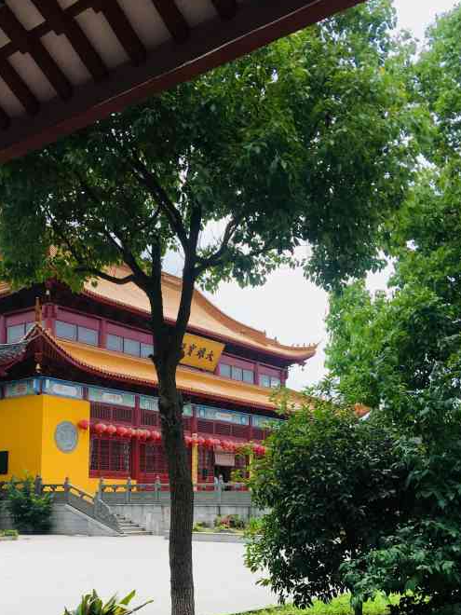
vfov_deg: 44.8
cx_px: 189
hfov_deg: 35.0
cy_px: 427
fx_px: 728
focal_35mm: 41
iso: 25
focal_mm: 4.15
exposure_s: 1/1148
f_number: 2.2
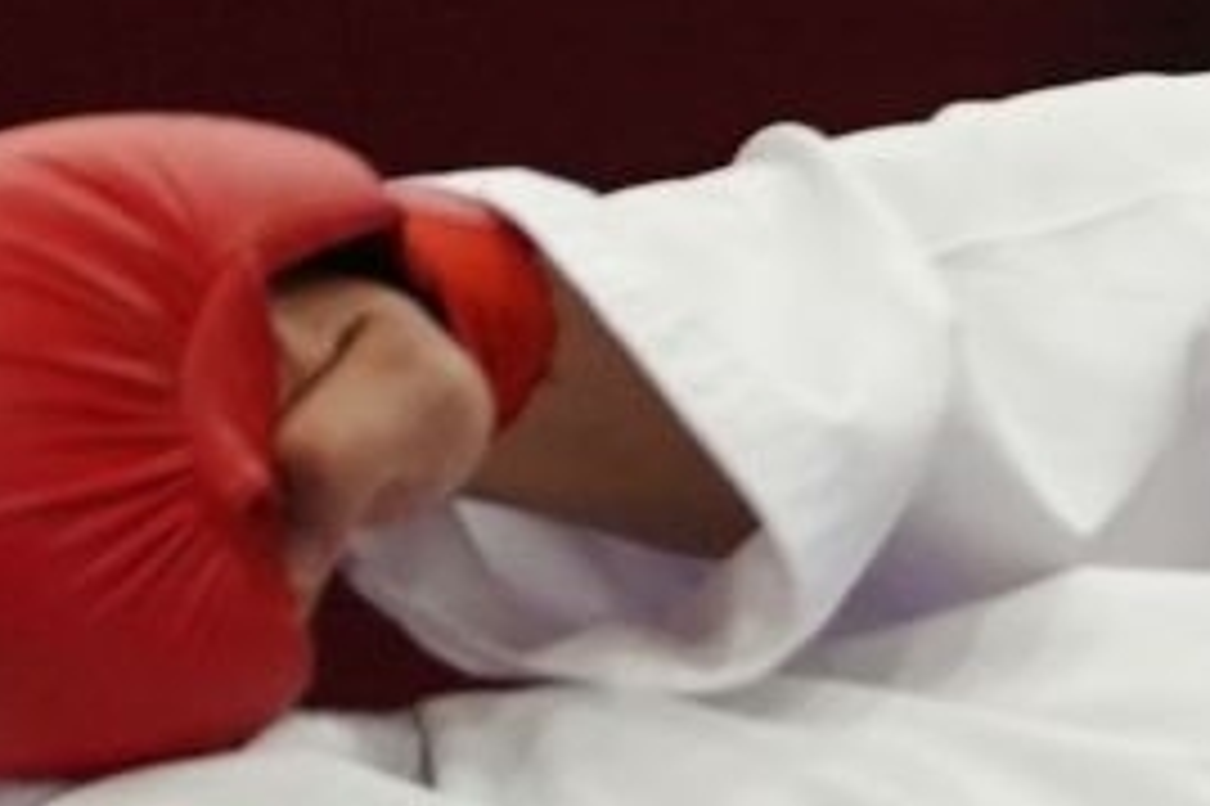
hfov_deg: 0.7
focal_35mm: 2808
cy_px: -450
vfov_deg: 0.5
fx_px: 94319
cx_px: 2442
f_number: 4
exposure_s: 1/1000
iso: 2500
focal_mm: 280
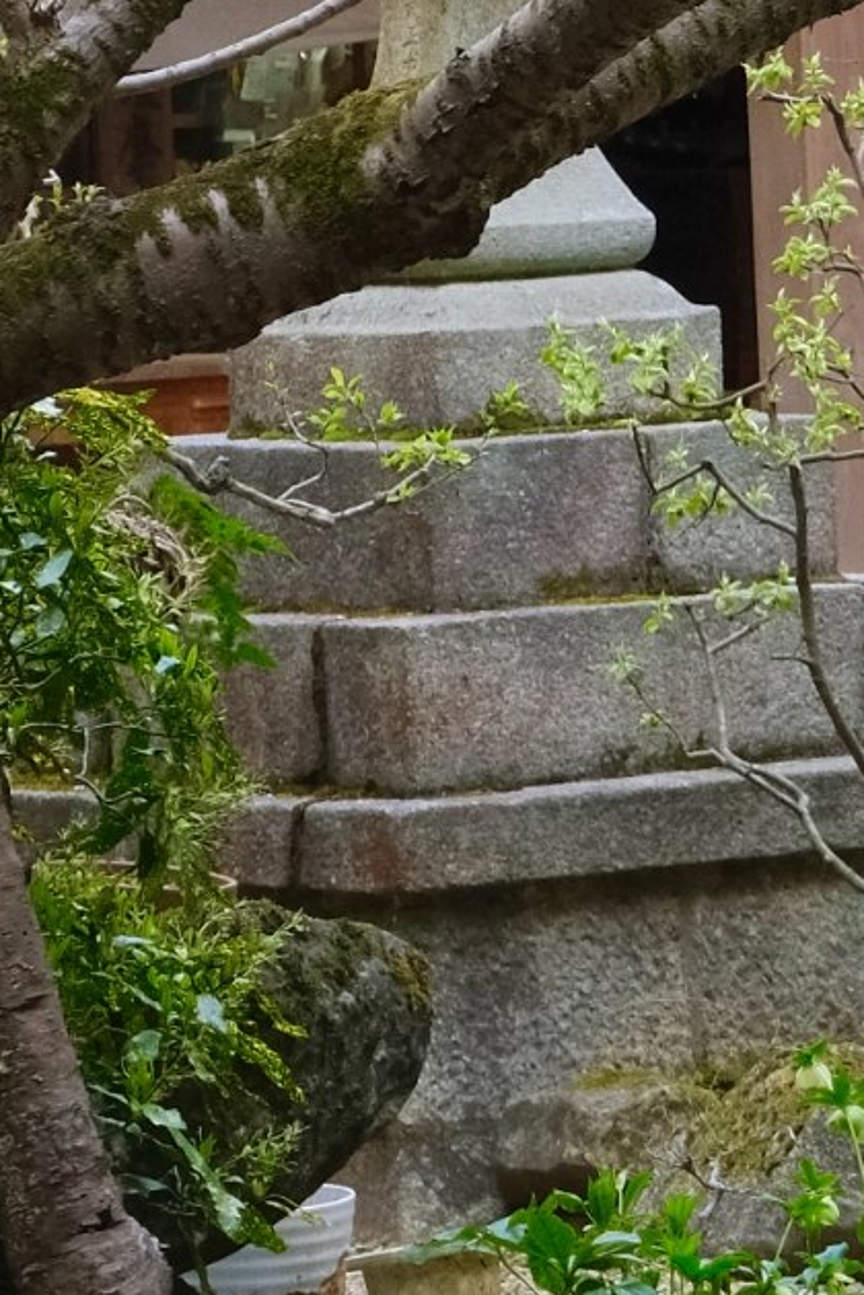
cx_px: 927
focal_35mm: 254
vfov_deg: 7.9
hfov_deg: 5.4
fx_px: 9143
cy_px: -948
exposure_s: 1/320
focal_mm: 42.9
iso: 1600
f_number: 4
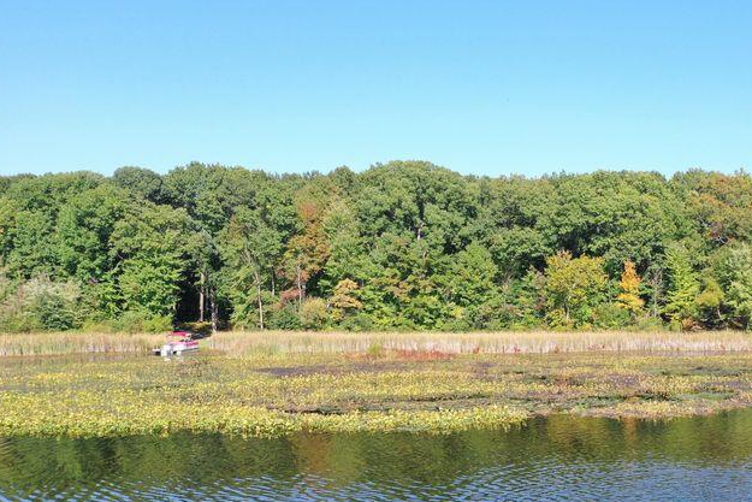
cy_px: 344
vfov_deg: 30.9
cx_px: 567
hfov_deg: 43.9
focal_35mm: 43
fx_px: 898
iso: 100
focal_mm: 10.26
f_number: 5
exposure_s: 1/240
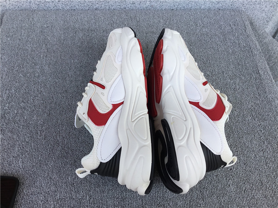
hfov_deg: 58.4
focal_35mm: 31
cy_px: 104
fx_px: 249
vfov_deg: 45.4
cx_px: 139
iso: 25
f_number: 2.4
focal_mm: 3.3
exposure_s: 1/321
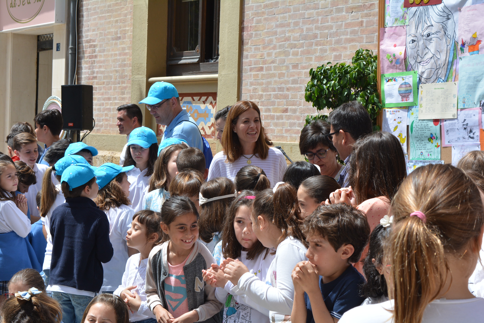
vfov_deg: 19.0
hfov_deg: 28.1
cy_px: 162
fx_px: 969
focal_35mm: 72
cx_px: 242
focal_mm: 48
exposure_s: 1/500
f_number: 11
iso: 400
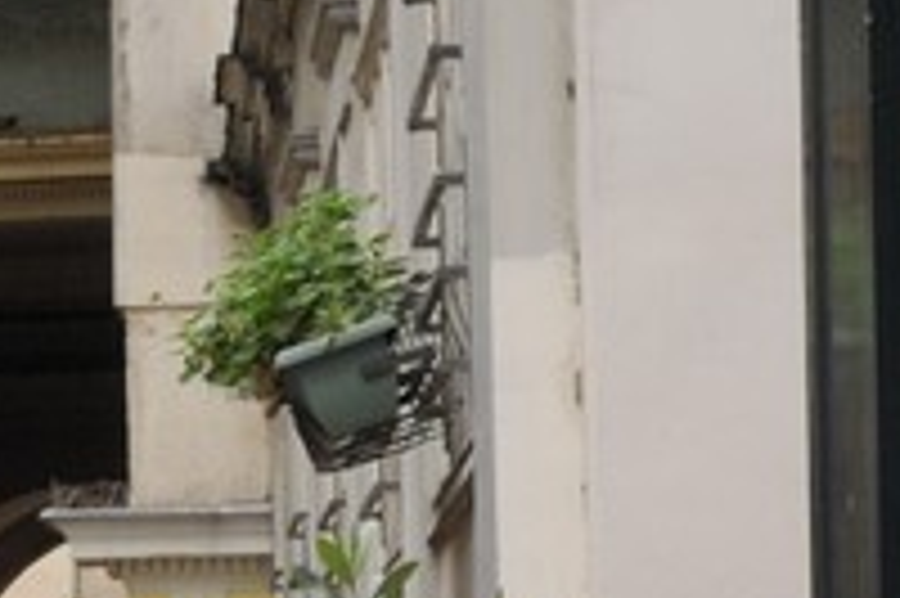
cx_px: -2264
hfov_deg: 5.6
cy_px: 823
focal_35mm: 336
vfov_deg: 4.1
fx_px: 8393
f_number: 6.3
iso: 100
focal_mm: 28
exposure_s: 1/8
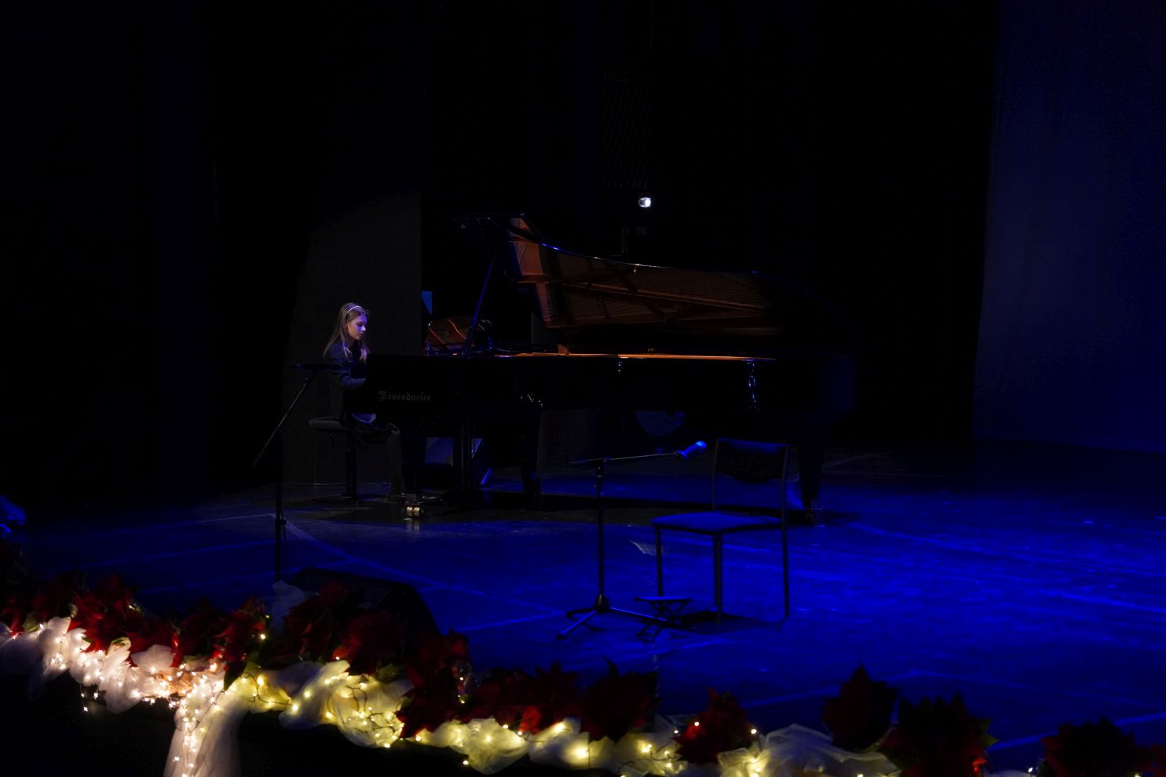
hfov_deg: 27.0
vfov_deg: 18.2
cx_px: 583
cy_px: 388
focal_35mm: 75
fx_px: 2429
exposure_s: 1/100
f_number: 2.8
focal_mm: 50
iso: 1600
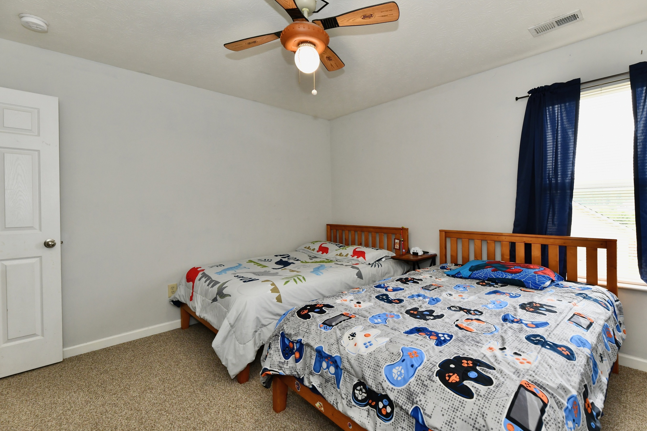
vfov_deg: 73.7
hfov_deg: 96.5
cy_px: 213
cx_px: 353
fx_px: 288
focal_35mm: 16
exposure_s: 1/125
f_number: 6.3
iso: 640
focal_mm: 14
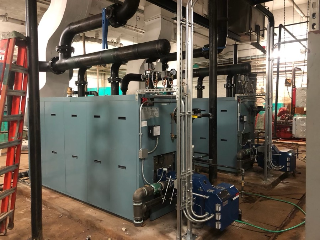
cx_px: 160
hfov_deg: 63.4
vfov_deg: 49.7
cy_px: 120
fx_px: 259
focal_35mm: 28
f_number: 1.8
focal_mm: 3.99
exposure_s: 1/7
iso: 80
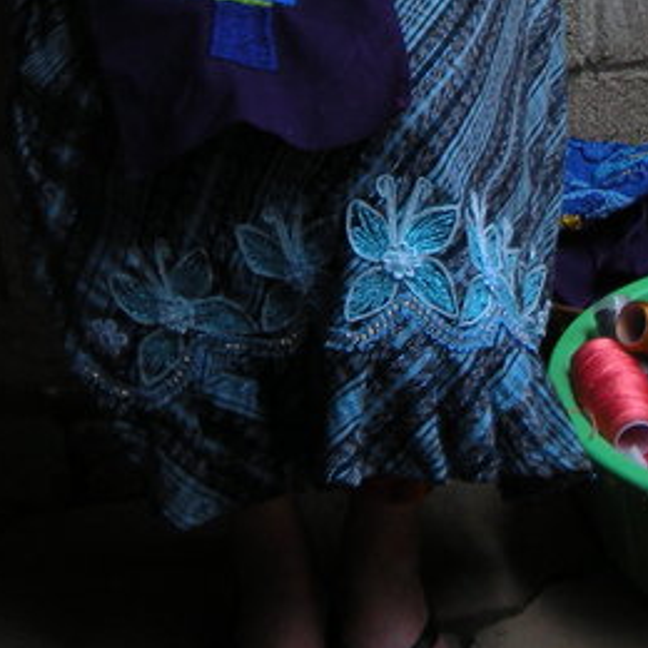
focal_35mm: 122
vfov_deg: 13.9
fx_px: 2584
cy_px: -145
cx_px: 862
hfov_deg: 13.7
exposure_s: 1/98.5
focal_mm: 5.9
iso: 64
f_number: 3.8
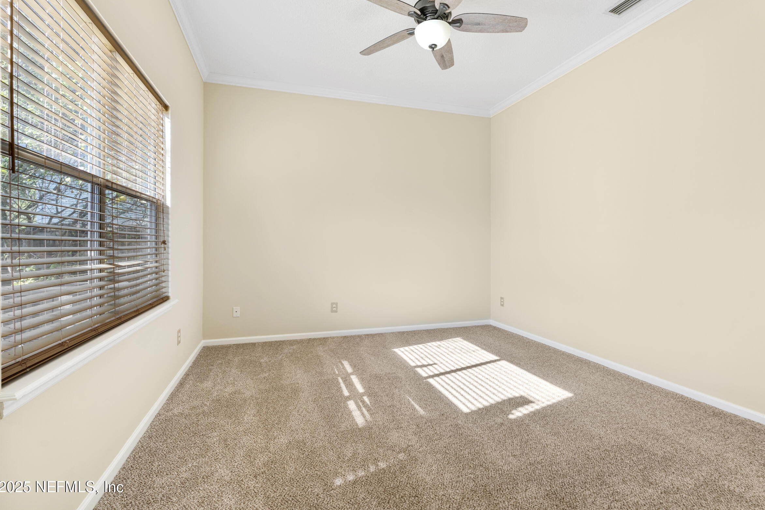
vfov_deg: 68.7
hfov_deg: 91.5
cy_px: 240
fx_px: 373
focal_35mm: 18
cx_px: 391
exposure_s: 1/5
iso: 320
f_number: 9
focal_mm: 16.5
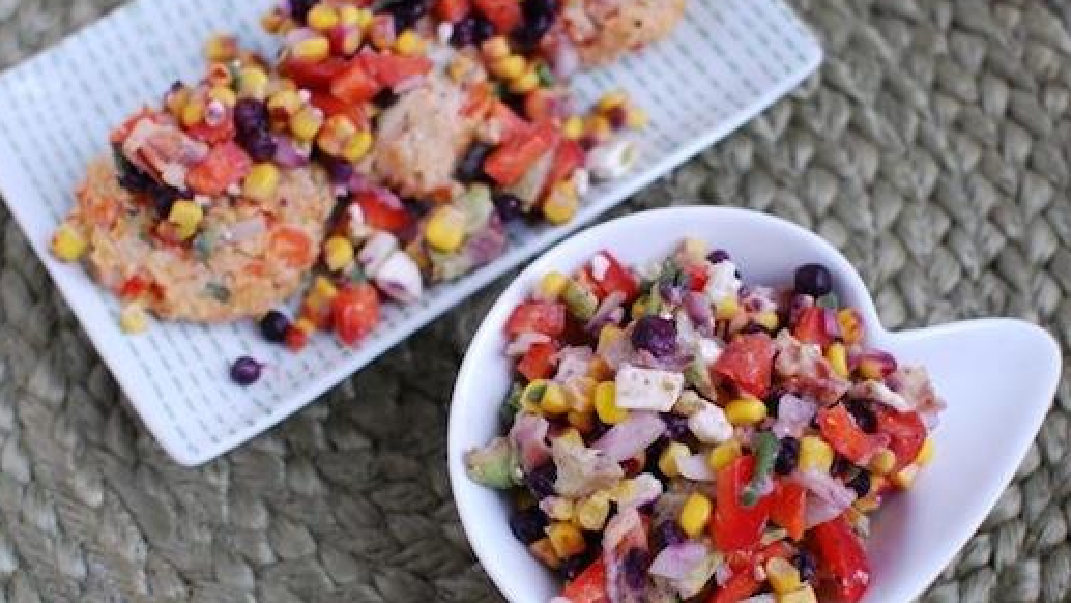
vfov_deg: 20.5
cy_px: 356
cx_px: 524
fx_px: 1663
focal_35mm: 59
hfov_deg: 35.7
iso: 400
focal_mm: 35
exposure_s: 1/60
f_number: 3.5
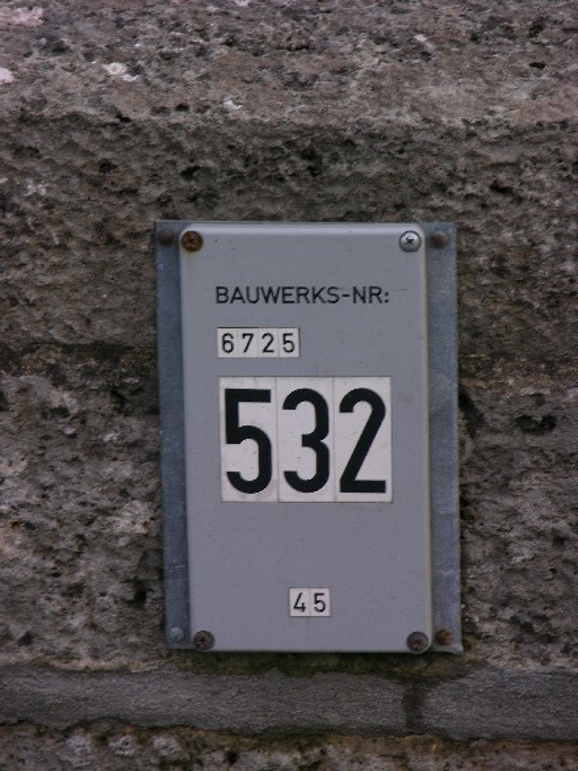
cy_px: 386
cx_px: 289
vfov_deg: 7.1
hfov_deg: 5.3
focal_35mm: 280
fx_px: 6236
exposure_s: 1/104
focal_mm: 71.2
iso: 50
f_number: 5.3
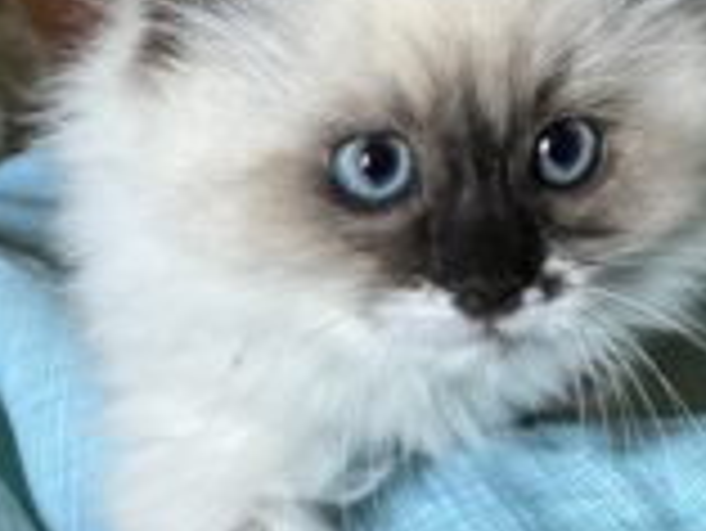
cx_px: 355
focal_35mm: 74
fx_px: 1510
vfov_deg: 19.9
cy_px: 248
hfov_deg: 26.3
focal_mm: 3
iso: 160
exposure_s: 1/60
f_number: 1.8
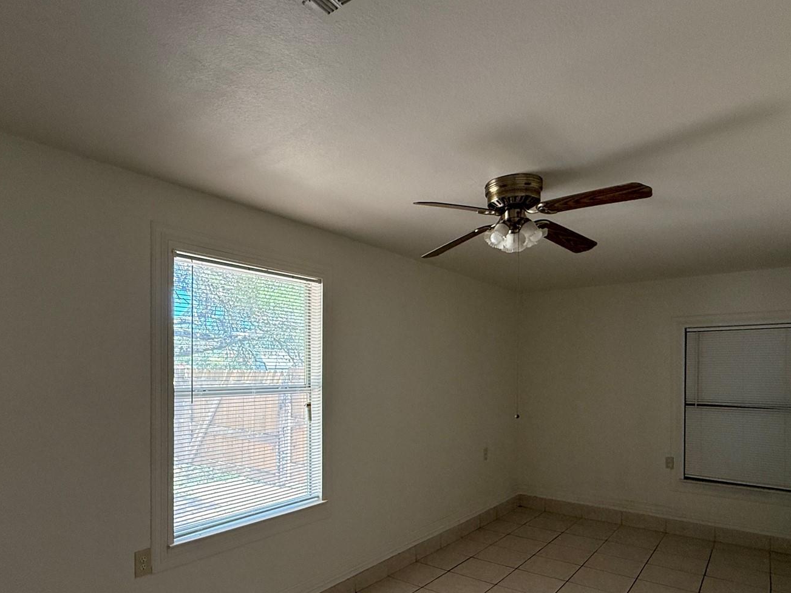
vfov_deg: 60.2
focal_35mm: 22
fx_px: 503
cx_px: 362
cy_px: 374
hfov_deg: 76.2
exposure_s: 1/99
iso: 160
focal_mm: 2.22
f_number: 2.2
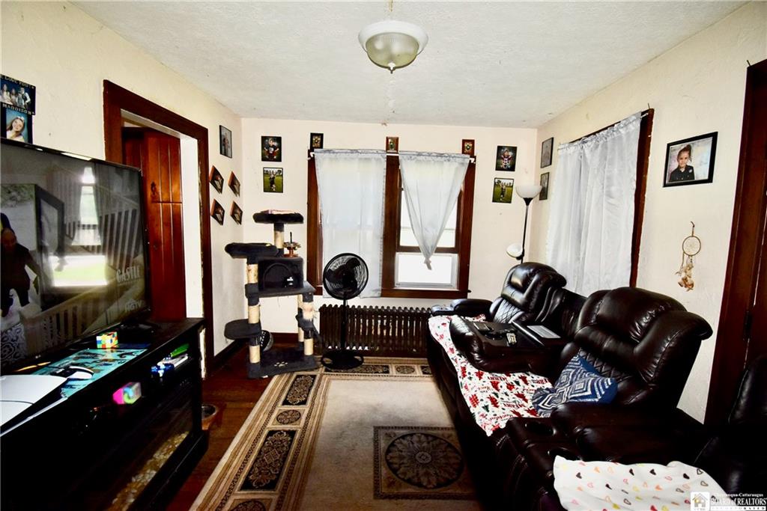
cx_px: 384
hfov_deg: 100.4
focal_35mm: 15
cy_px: 256
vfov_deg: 77.3
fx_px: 320
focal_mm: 10
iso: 800
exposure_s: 1/125
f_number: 4.5
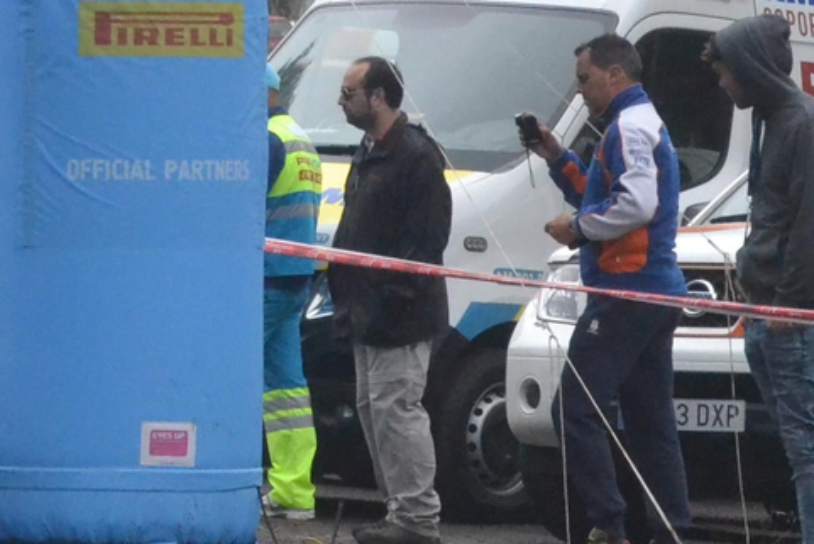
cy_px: -131
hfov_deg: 5.9
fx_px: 7759
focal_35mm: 343
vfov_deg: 4.0
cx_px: -472
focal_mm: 55
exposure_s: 1/1000
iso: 3200
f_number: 10
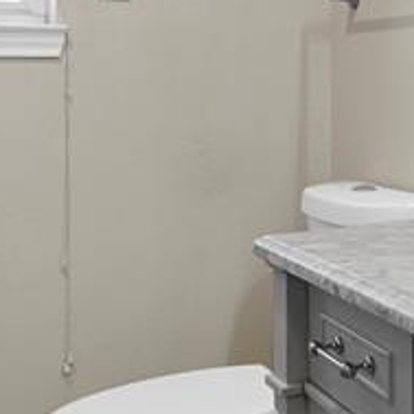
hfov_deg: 22.9
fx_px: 934
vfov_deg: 24.5
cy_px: 61
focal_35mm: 69
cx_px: 497
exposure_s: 2
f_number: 9
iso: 320
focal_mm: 15
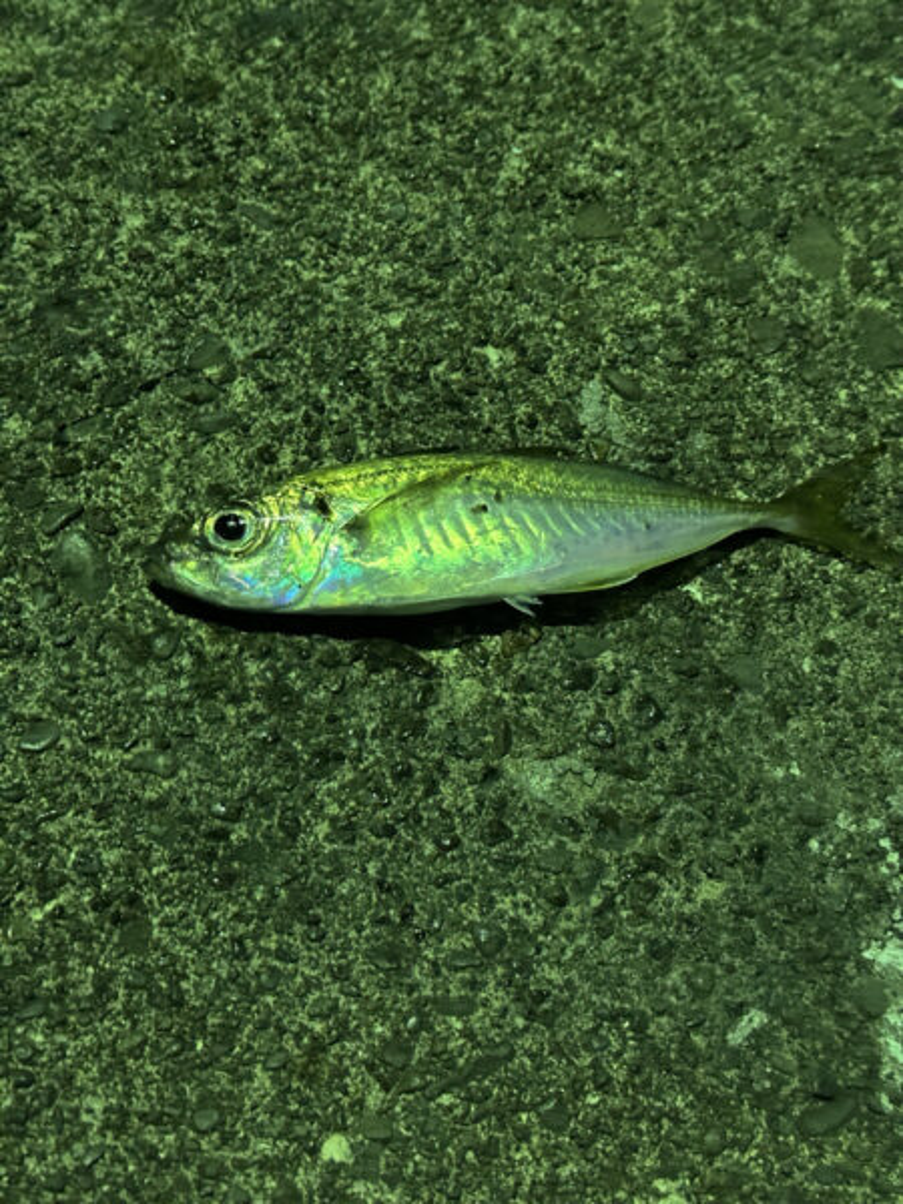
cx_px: 452
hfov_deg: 30.3
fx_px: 1670
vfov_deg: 39.7
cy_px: 602
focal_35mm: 48
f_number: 1.78
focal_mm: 6.86
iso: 800
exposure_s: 1/17
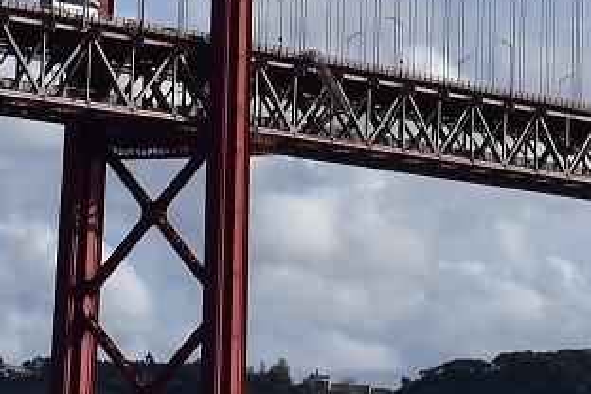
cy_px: -387
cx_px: 515
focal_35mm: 250
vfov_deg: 5.4
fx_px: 4104
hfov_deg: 8.2
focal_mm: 26
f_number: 11
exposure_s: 1/640
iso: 200
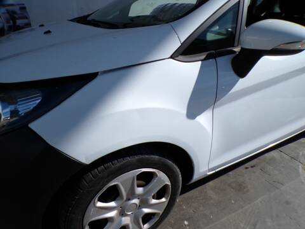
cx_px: 152
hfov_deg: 71.6
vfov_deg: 56.8
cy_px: 114
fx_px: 211
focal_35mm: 24
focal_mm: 4.3
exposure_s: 1/750
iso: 100
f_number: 5.8
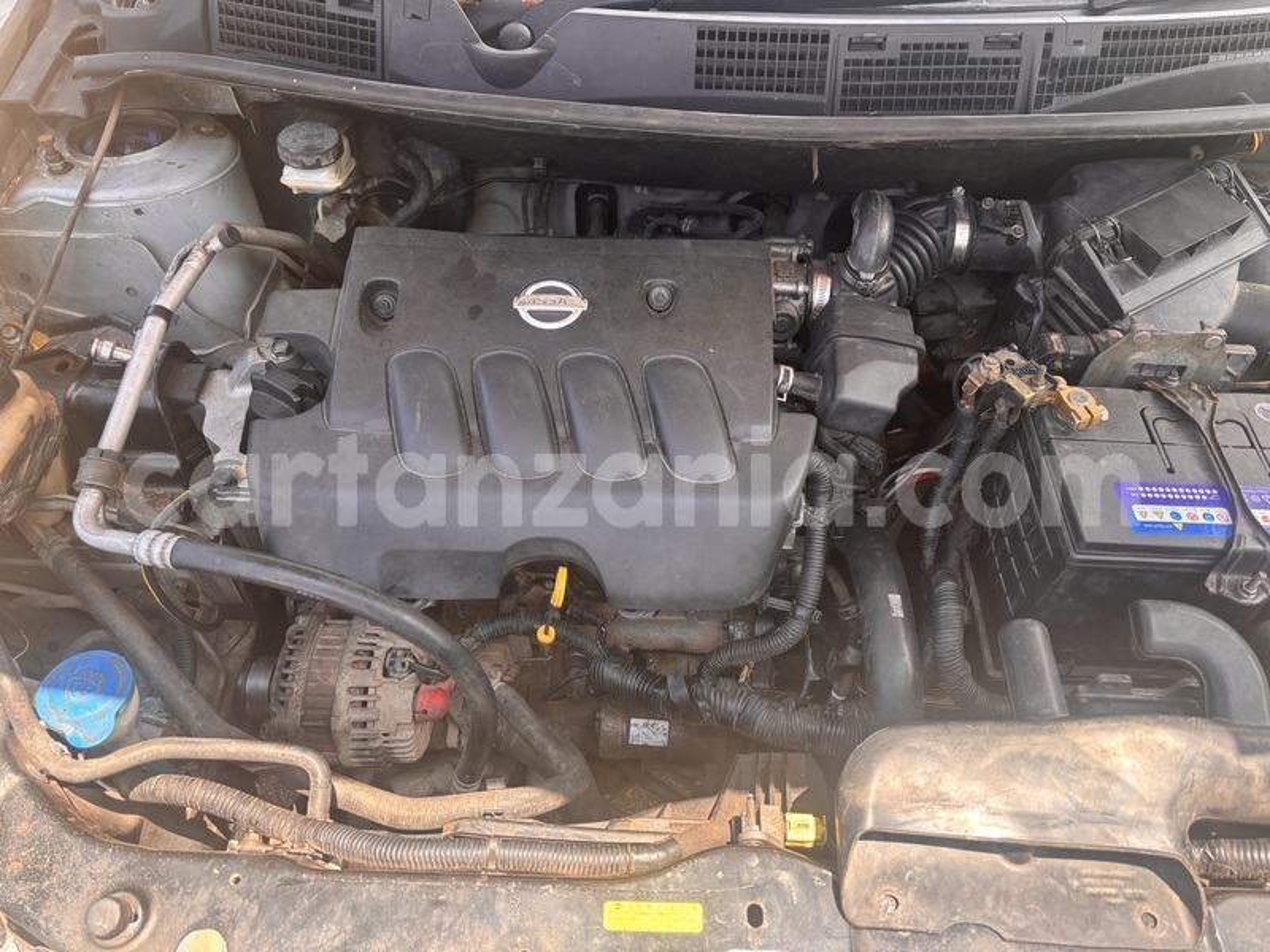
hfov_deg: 67.3
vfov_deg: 53.1
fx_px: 954
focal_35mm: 26
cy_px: 476
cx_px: 635
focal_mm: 5.96
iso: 50
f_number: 1.6
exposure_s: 1/263
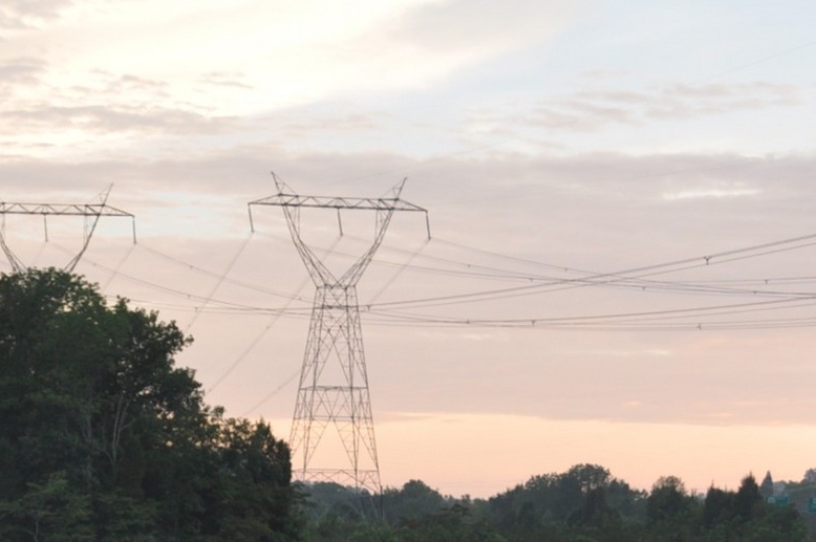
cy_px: 840
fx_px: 2400
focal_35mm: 106
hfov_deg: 18.6
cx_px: -51
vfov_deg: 12.2
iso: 400
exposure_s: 1/100
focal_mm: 22
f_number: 5
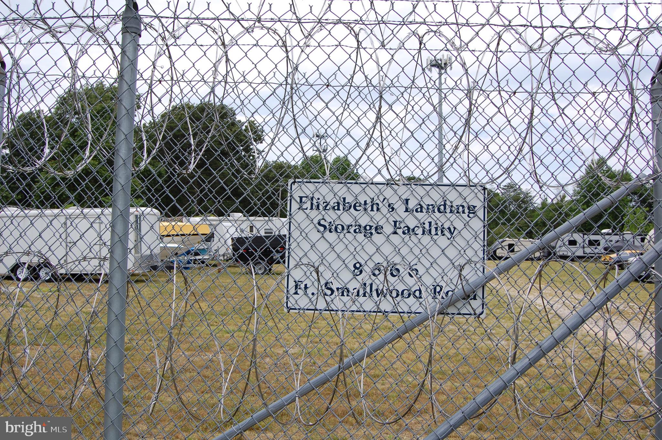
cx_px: 331
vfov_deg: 43.5
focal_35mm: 30
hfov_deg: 62.0
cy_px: 220
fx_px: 551
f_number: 9
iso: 200
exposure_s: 1/320
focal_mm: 20
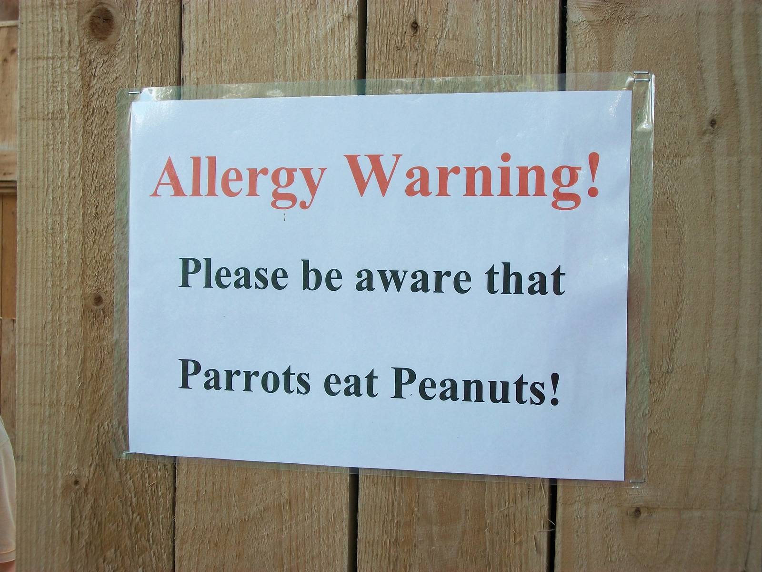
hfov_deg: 38.2
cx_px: 381
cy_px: 286
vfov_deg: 29.1
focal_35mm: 50
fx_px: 1101
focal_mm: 8.8
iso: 80
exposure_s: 1/80
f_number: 3.6
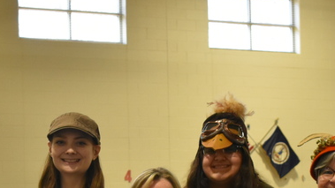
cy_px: 247
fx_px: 906
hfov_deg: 20.9
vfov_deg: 11.5
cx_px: 123
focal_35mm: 102
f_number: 3.8
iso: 2000
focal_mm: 24
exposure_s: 1/125
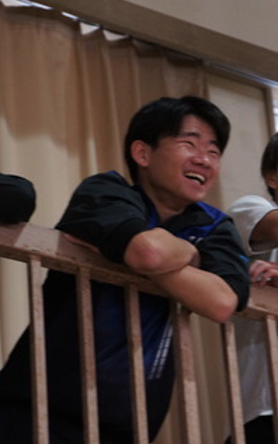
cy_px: 221
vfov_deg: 10.3
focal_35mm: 204
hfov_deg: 6.4
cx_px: 329
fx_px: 2468
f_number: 5.6
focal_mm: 88
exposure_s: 1/125
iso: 1600
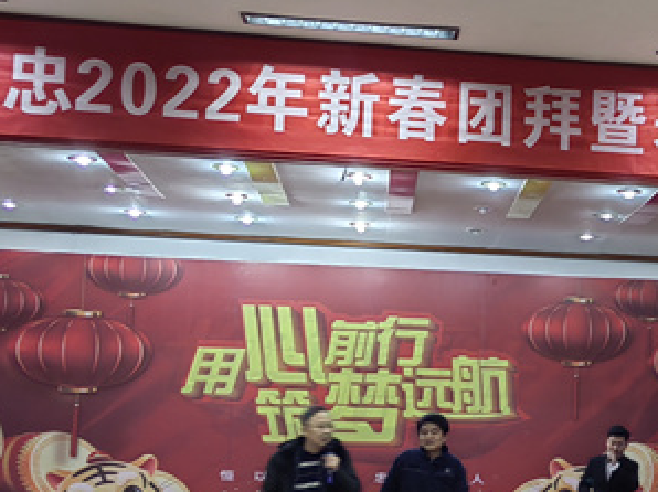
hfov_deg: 27.4
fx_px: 1292
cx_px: 612
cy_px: 351
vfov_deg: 21.5
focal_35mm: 68
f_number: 1.9
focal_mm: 5.52
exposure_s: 1/33.3
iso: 100
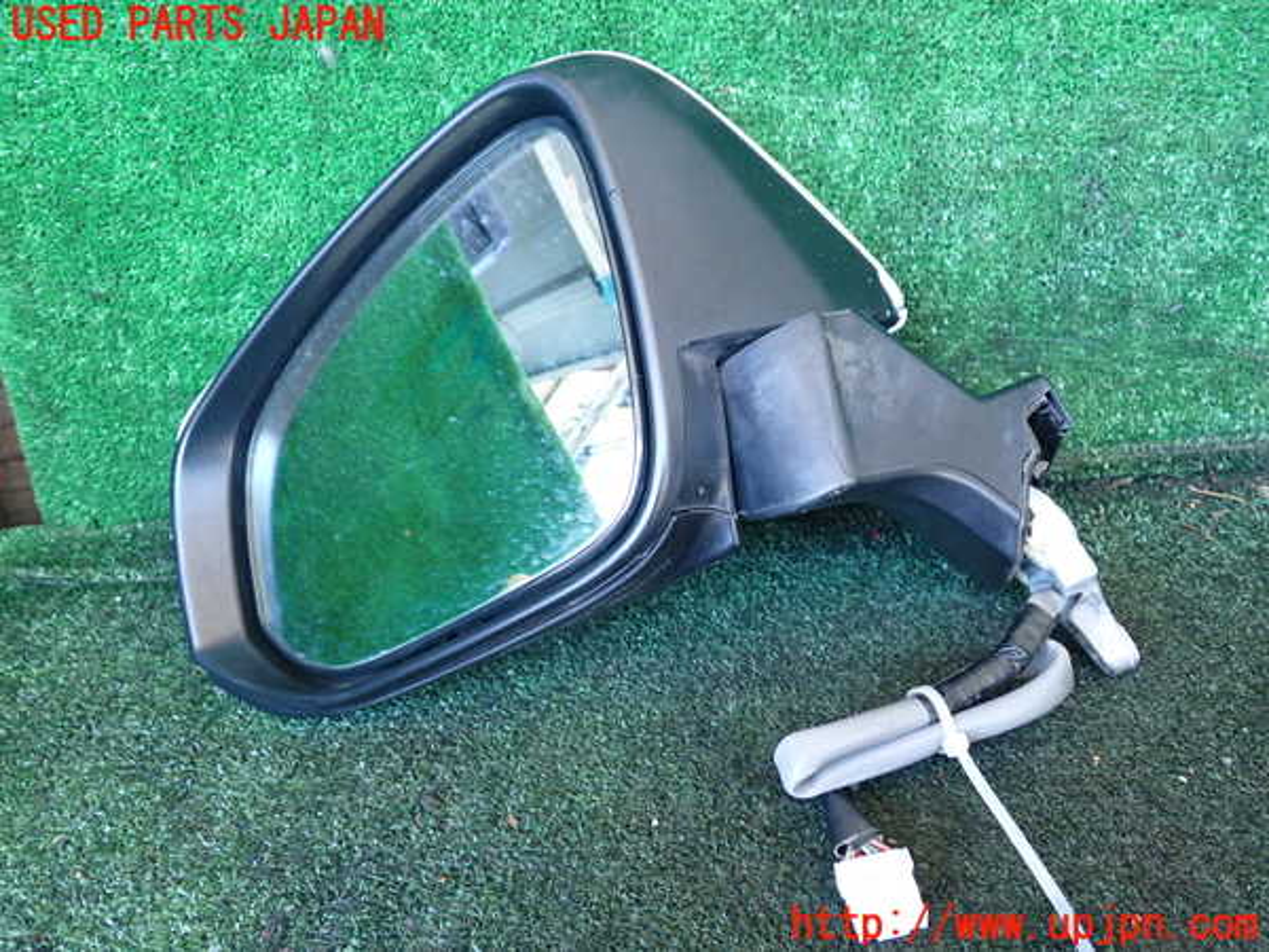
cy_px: 476
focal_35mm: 30
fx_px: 1100
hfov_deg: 60.0
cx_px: 634
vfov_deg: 46.8
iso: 320
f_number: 2.3
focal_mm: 5.4
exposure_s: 1/30
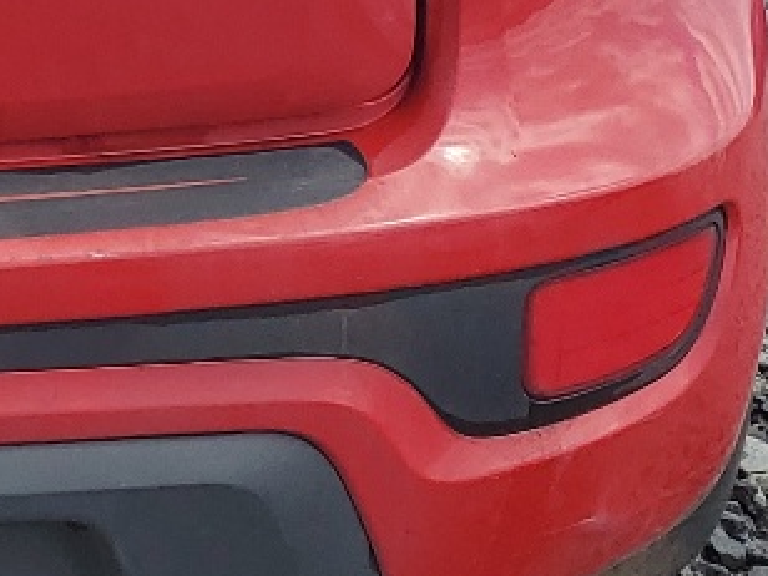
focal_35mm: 135
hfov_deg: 13.8
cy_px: -244
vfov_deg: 10.7
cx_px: -369
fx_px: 2995
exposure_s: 1/2500
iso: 50
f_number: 1.5
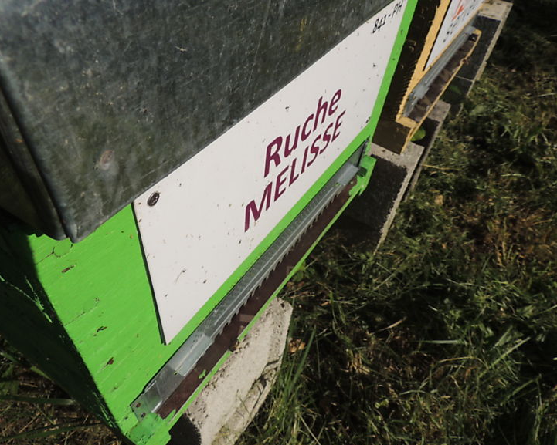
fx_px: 429
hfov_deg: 66.0
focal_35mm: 26
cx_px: 267
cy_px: 225
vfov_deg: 54.9
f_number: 3.7
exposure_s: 1/1600
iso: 100
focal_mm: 4.3
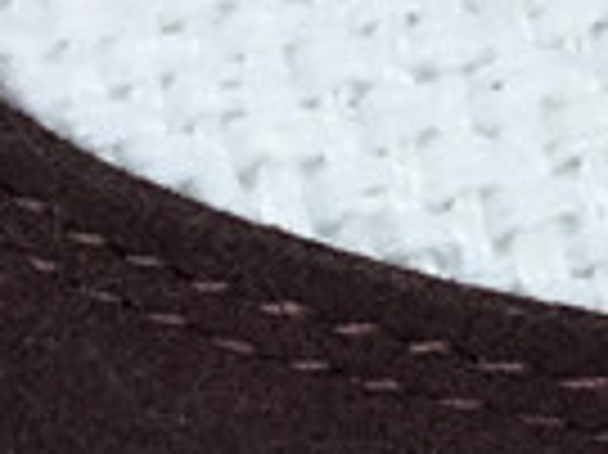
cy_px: 240
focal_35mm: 207
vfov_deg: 7.2
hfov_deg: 9.1
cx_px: 1144
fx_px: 3633
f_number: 2.4
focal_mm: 3.3
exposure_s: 1/353
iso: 25
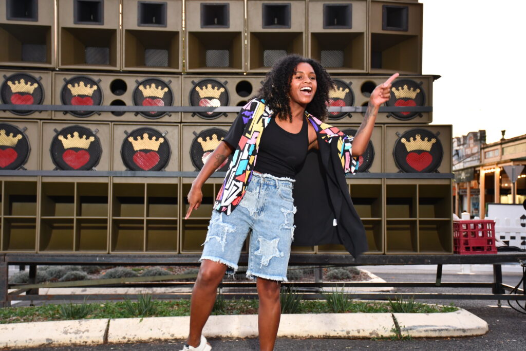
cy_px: 176
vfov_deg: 21.6
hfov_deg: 31.9
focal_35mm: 63
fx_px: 921
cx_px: 263
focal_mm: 42
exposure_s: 1/60
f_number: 4.5
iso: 560
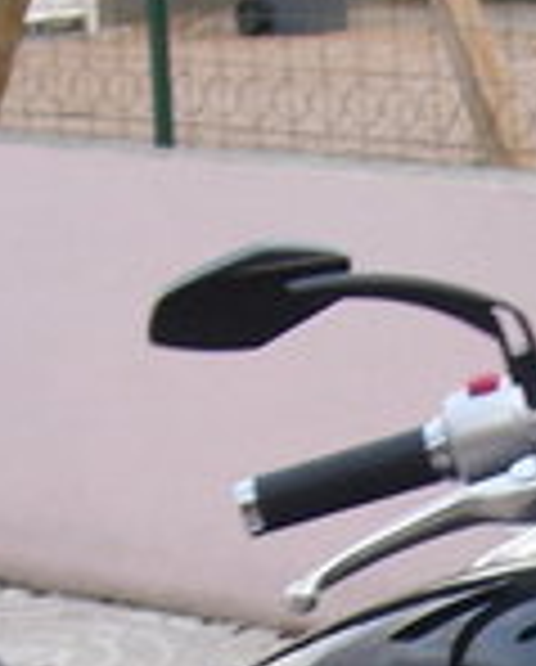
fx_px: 3954
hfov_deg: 7.7
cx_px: 635
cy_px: 1282
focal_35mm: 200
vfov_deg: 9.1
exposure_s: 1/60.4
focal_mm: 7.8
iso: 79
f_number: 2.8
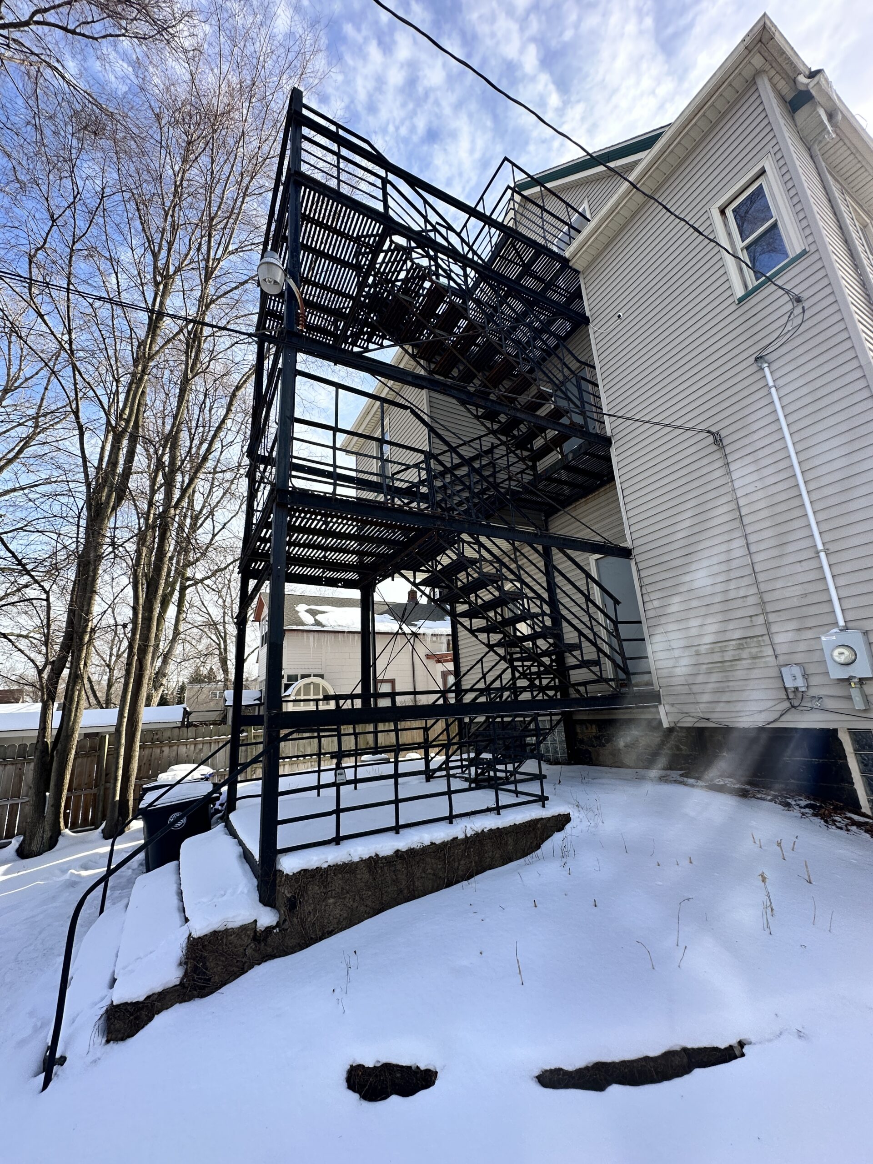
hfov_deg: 85.7
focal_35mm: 14
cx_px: 436
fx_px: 471
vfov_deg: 102.1
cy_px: 582
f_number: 2.2
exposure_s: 1/502
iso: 40
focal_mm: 2.22
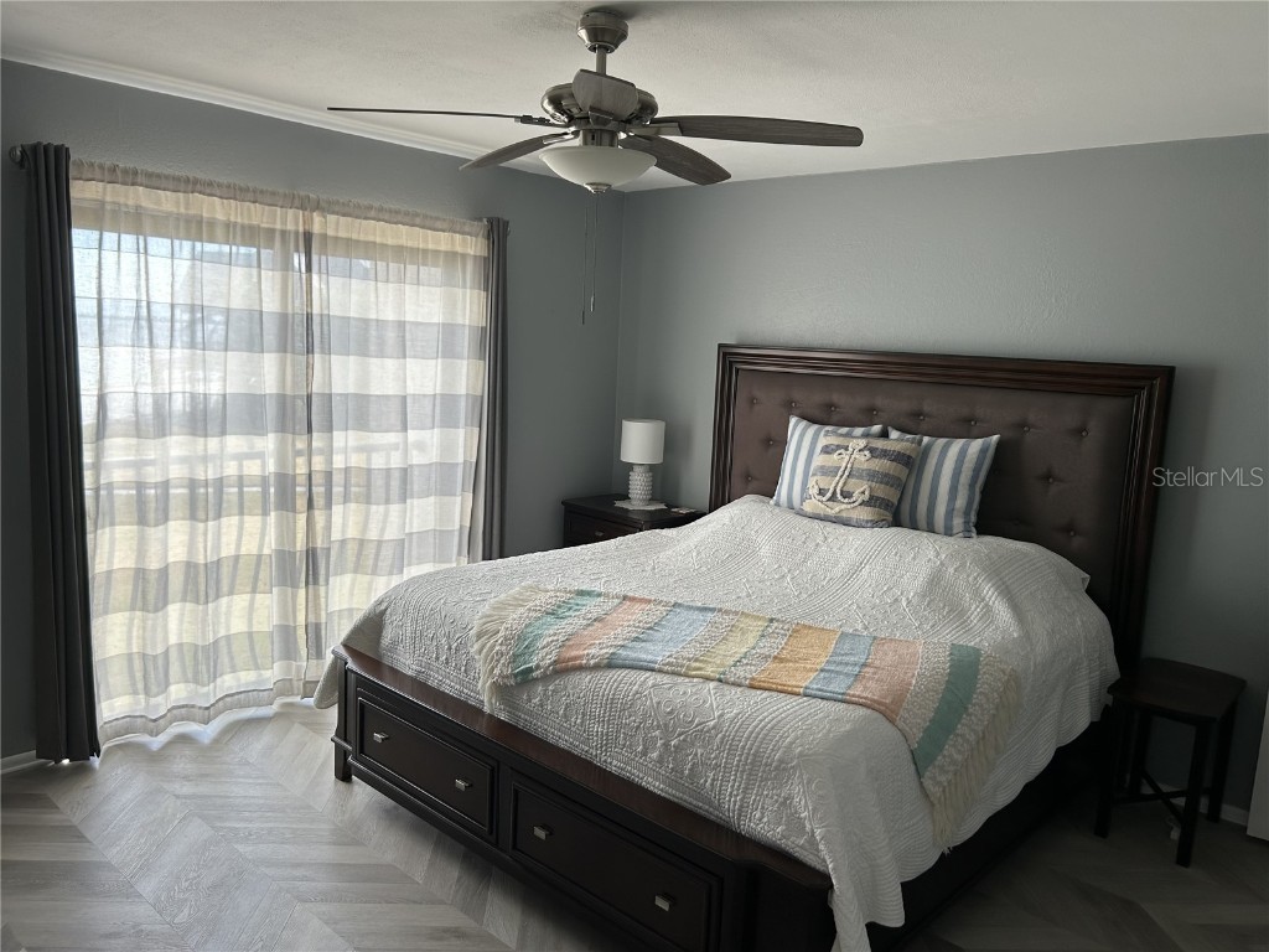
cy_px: 476
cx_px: 634
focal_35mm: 26
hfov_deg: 67.3
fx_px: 953
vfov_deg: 53.1
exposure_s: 1/121
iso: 40
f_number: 1.5
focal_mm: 5.7
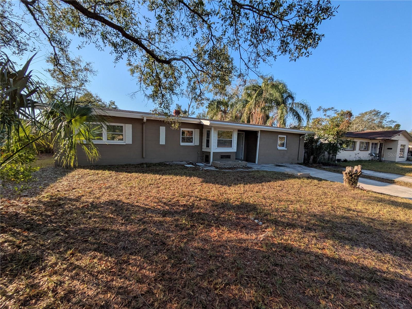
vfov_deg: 85.7
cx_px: 206
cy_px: 154
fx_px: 167
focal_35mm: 14
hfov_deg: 102.1
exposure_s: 1/1481
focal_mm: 1.83
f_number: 2.2
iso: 49
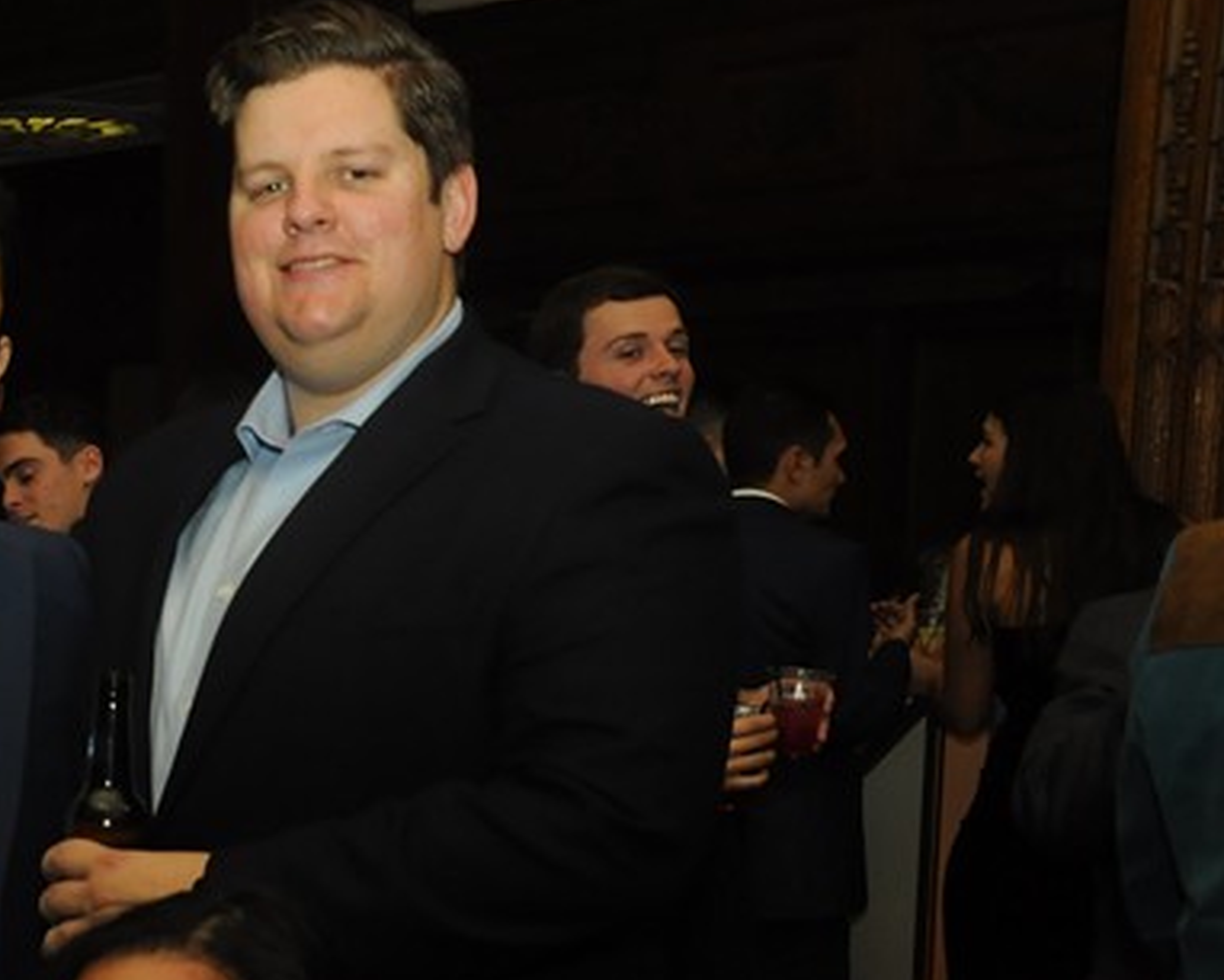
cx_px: -298
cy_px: 910
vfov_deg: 18.6
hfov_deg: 21.6
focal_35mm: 81
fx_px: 2936
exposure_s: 1/60
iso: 800
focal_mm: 22
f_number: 4.5
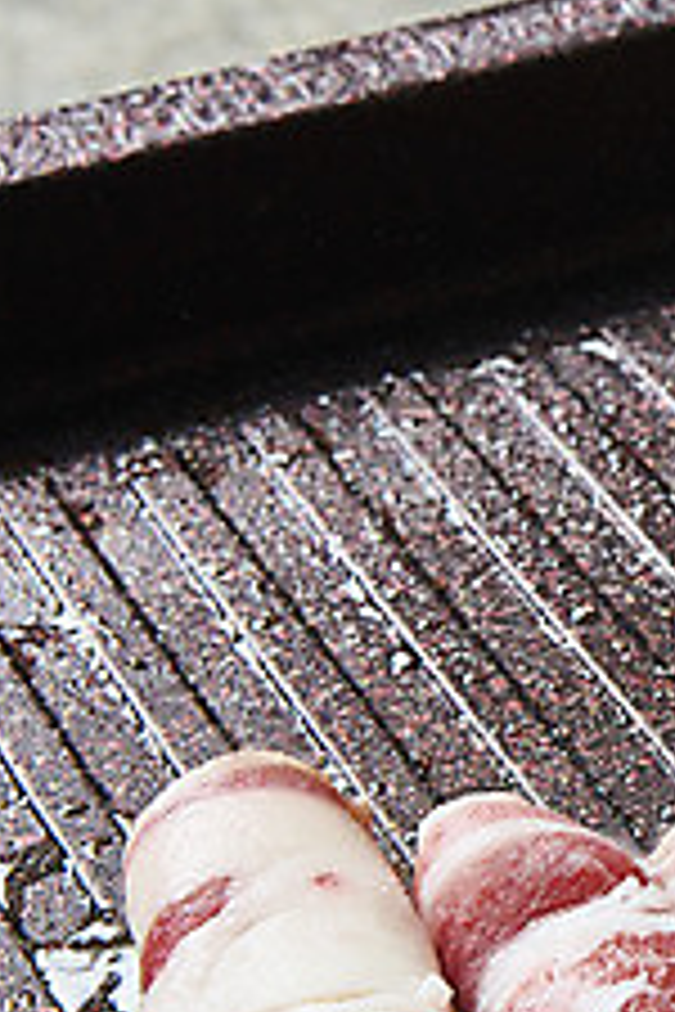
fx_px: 4640
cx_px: 1145
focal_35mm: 165
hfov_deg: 8.1
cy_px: 715
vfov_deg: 12.4
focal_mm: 62
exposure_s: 1/125
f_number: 14
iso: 100
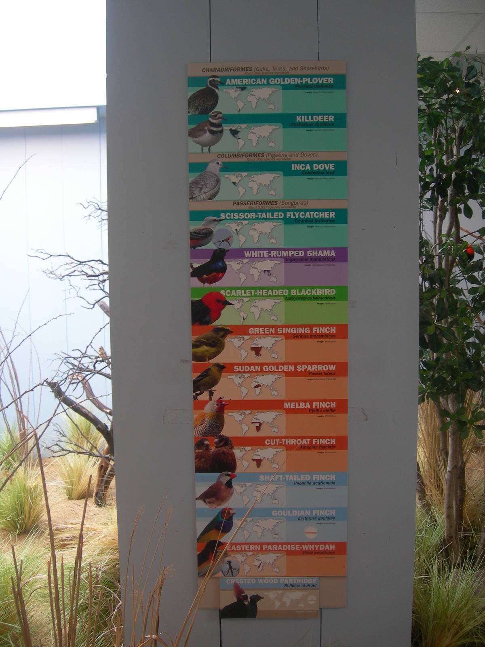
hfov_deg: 37.7
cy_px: 324
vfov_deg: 49.0
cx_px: 242
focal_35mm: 38
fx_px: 710
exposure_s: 1/39.7
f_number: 2.8
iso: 50
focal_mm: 7.8
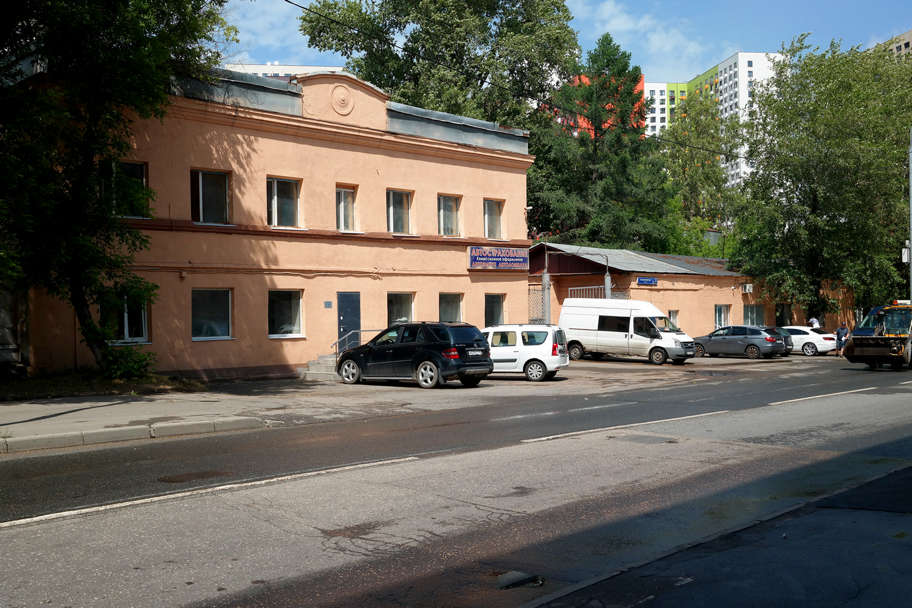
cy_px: 304
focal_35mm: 36
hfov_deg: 53.1
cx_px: 456
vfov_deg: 36.9
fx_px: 912
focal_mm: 24
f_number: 8
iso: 100
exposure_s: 1/200
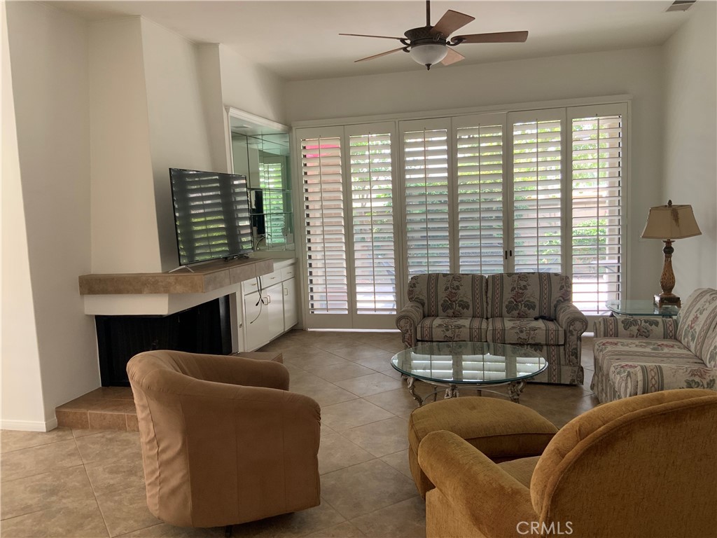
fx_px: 601
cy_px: 269
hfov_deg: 61.7
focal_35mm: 29
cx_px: 358
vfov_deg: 48.2
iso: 50
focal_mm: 3
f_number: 1.8
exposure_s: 1/120
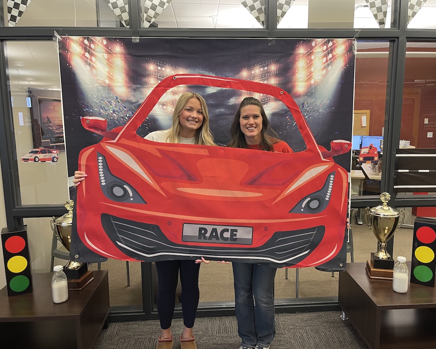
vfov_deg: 53.2
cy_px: 172
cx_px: 227
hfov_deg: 64.0
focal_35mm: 27
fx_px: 348
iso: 100
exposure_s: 1/60
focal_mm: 5.1
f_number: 1.6
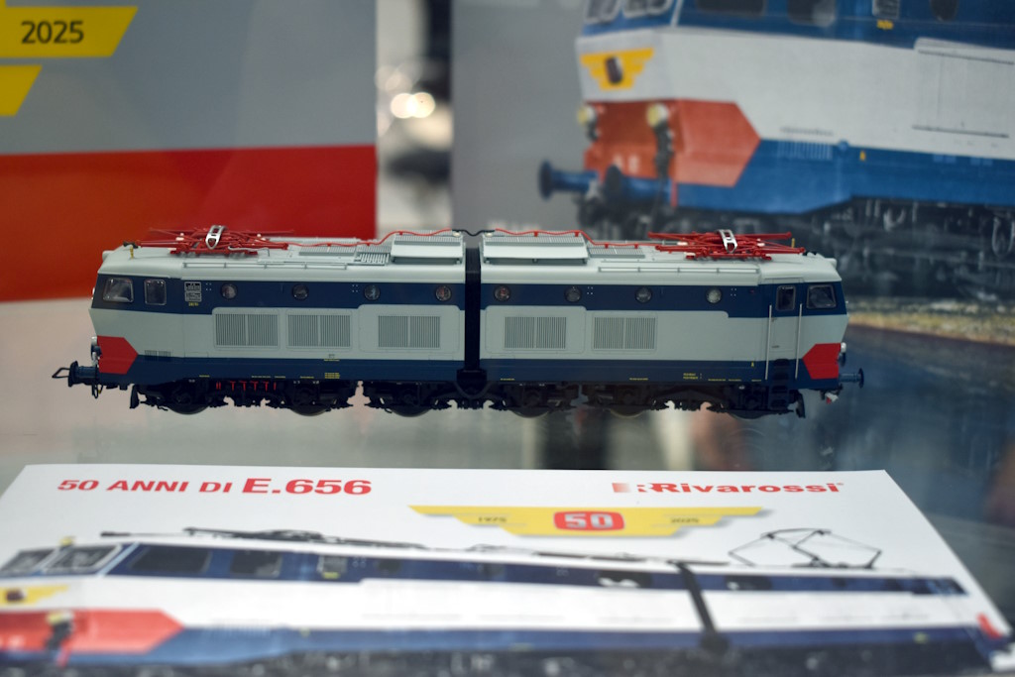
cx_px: 508
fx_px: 1523
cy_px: 338
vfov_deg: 25.1
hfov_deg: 36.9
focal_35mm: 54
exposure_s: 1/60
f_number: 4.8
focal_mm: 36
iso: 500
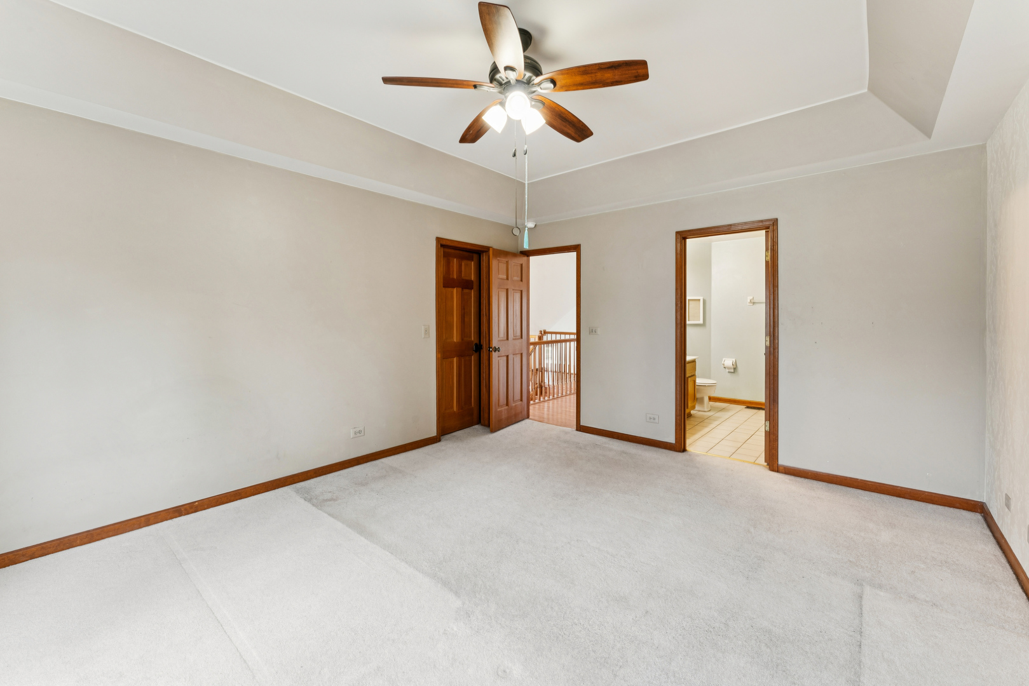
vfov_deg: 81.2
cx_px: 514
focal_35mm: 14
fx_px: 400
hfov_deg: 104.2
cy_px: 343
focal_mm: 14
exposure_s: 1/3.33
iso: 400
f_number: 13
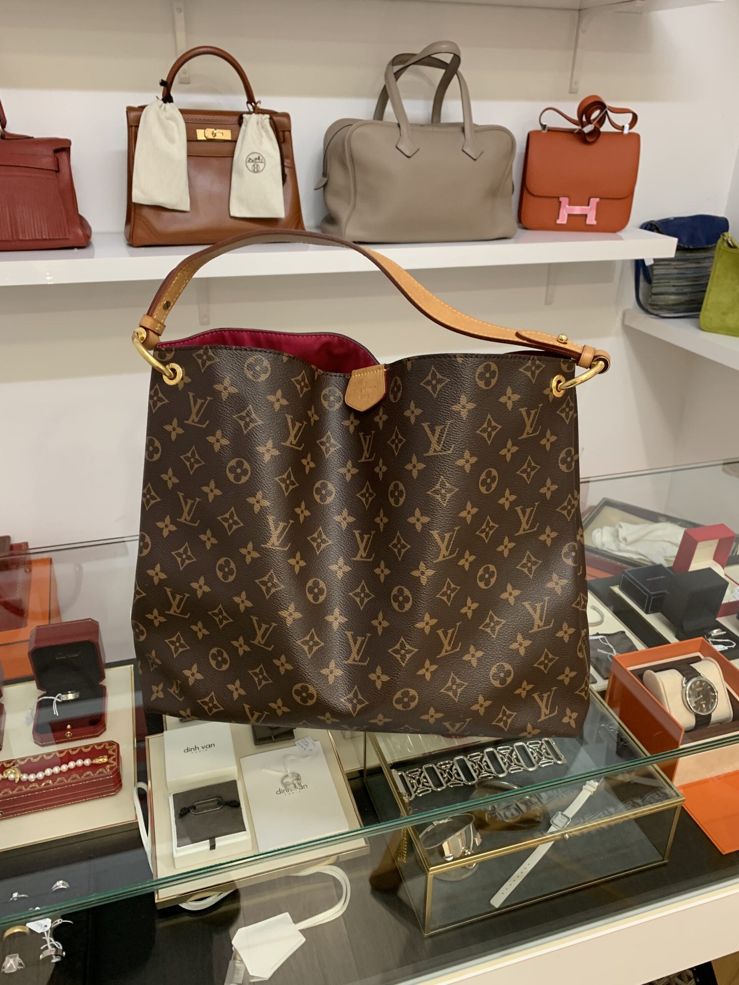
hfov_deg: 53.1
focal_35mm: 26
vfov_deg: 67.3
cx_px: 370
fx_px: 740
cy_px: 492
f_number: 1.8
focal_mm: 4.25
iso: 125
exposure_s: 1/50
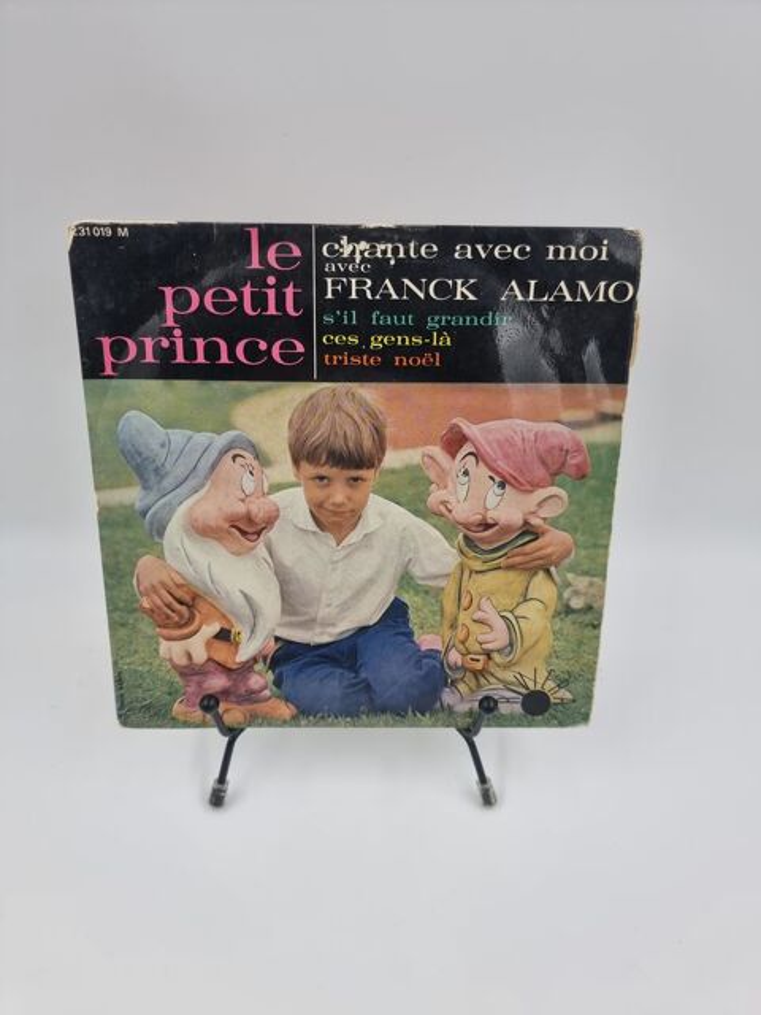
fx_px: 703
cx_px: 380
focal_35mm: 24
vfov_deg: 71.6
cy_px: 508
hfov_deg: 56.8
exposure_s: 1/100
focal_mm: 6.7
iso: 50
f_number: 1.8
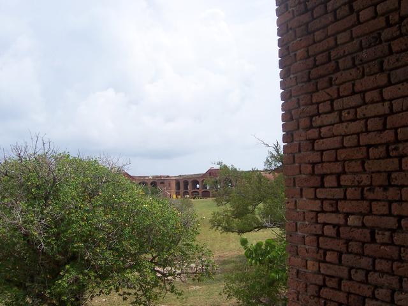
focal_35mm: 36
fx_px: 424
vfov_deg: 39.7
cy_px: 153
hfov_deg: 51.4
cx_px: 204
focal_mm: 6
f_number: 4.8
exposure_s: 1/500
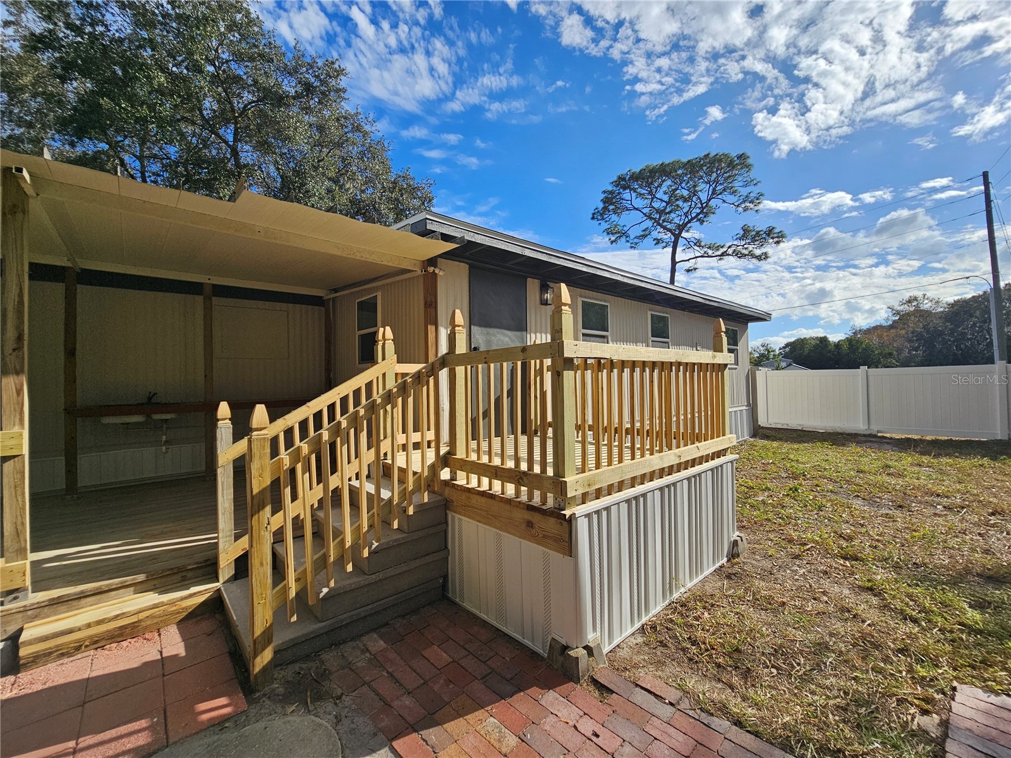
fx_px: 380
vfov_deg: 89.9
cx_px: 506
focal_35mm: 13
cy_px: 379
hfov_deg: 106.2
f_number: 2.2
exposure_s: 1/3194
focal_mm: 2.2
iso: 50
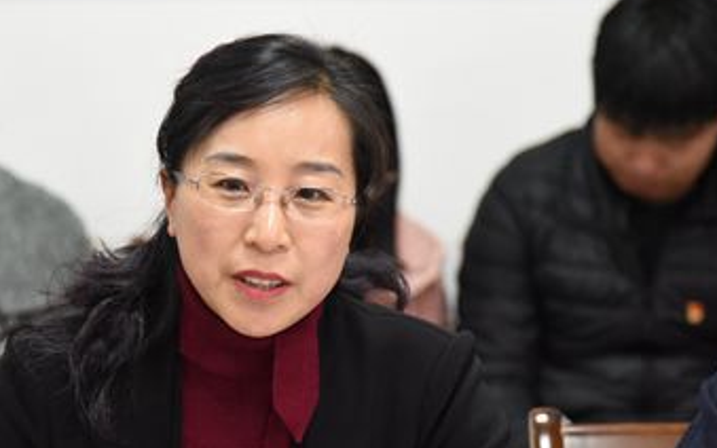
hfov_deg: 10.4
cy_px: 355
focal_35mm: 202
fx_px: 3948
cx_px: 260
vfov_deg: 6.5
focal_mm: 112
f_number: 4
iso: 2500
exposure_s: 1/60
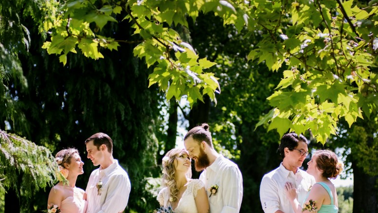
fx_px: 1293
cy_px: 123
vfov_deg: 9.4
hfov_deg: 16.6
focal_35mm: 129
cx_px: 191
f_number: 3.5
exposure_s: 1/2000
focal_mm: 80
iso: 800
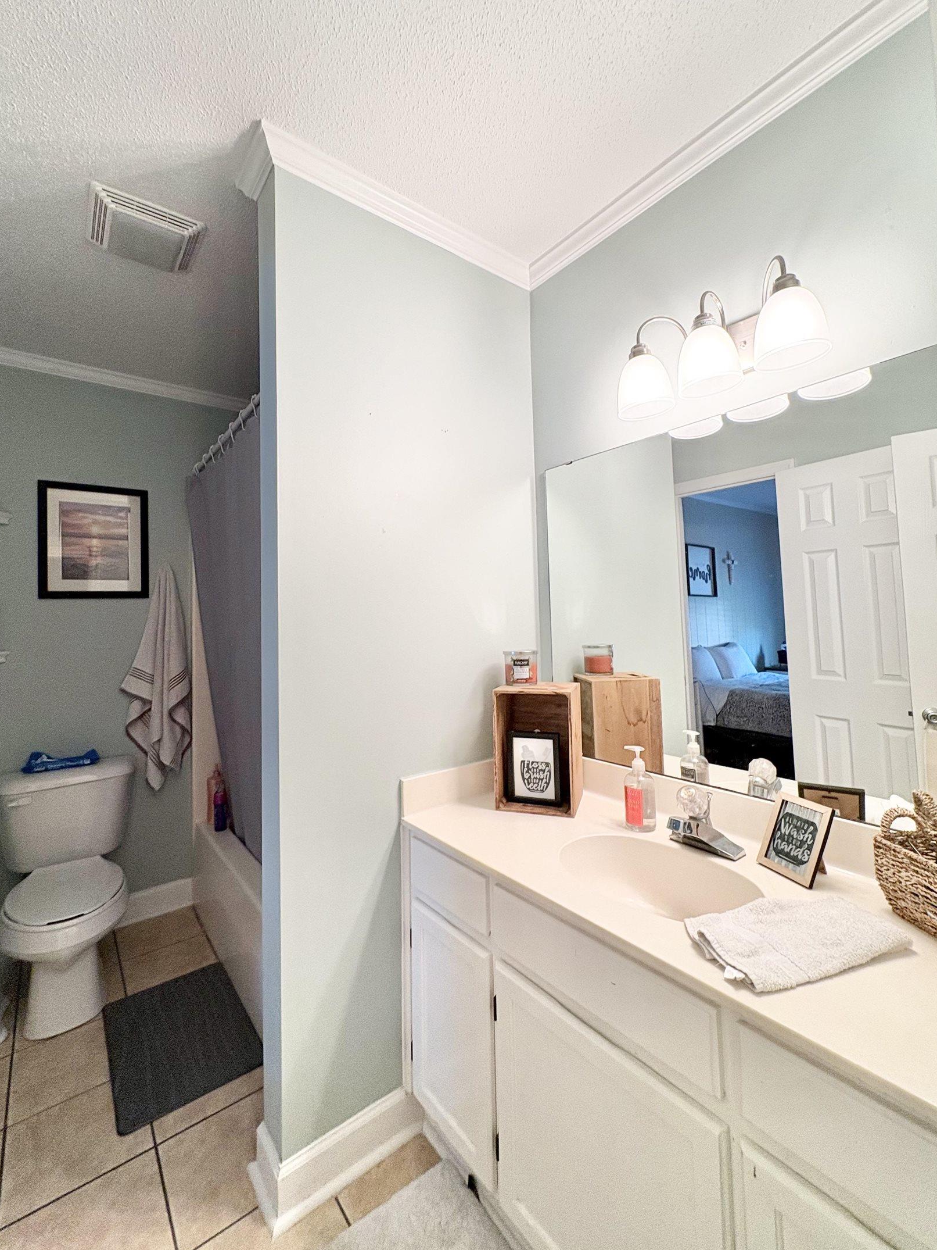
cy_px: 594
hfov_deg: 81.7
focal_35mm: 15
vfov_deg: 98.1
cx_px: 459
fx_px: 541
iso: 125
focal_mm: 2.22
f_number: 2.2
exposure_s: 1/60
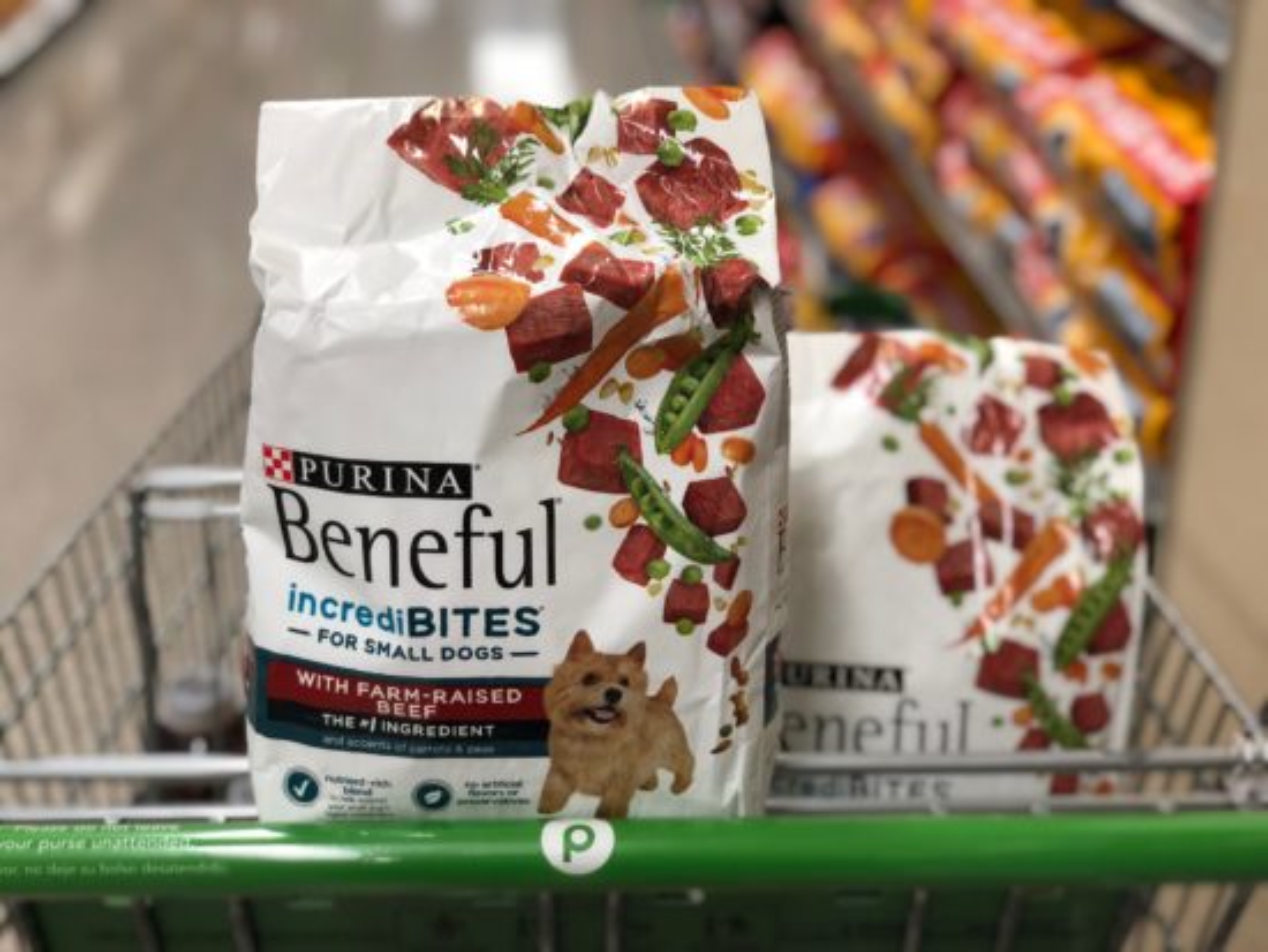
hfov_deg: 36.8
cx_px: 634
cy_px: 476
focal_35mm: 52
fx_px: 1906
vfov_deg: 28.1
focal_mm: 6
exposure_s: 1/60
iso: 64
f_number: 2.4
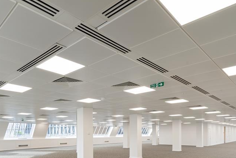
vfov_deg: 44.9
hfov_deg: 65.7
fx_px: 177
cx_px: 80
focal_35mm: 27
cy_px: 132
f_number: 10
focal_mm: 15
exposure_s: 1/10
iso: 320
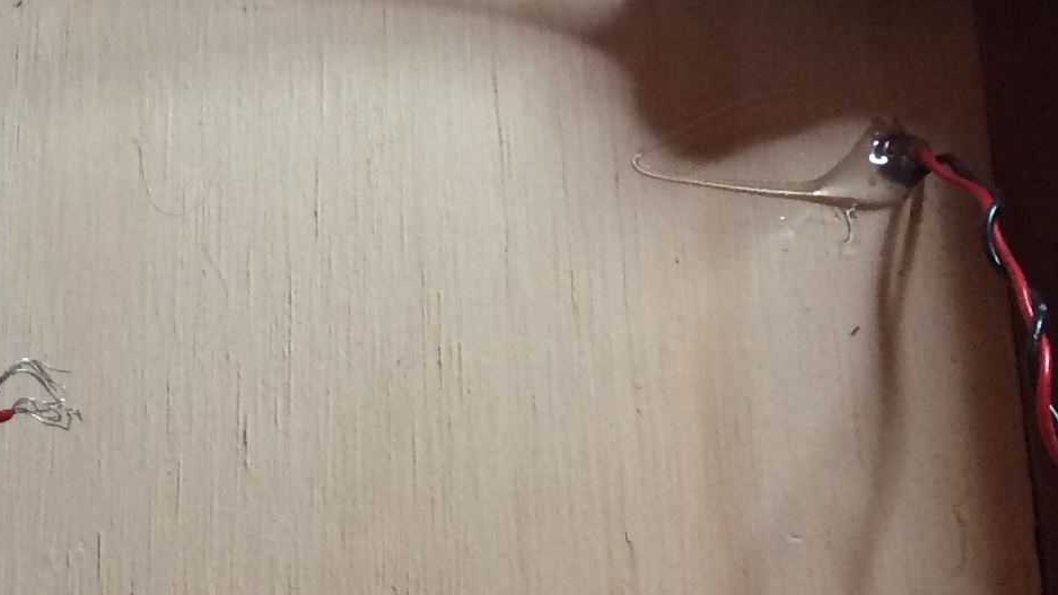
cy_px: 189
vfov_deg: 11.0
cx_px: -513
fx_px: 3086
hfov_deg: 17.5
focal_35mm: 110
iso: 100
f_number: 2.2
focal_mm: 4.15
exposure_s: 1/30
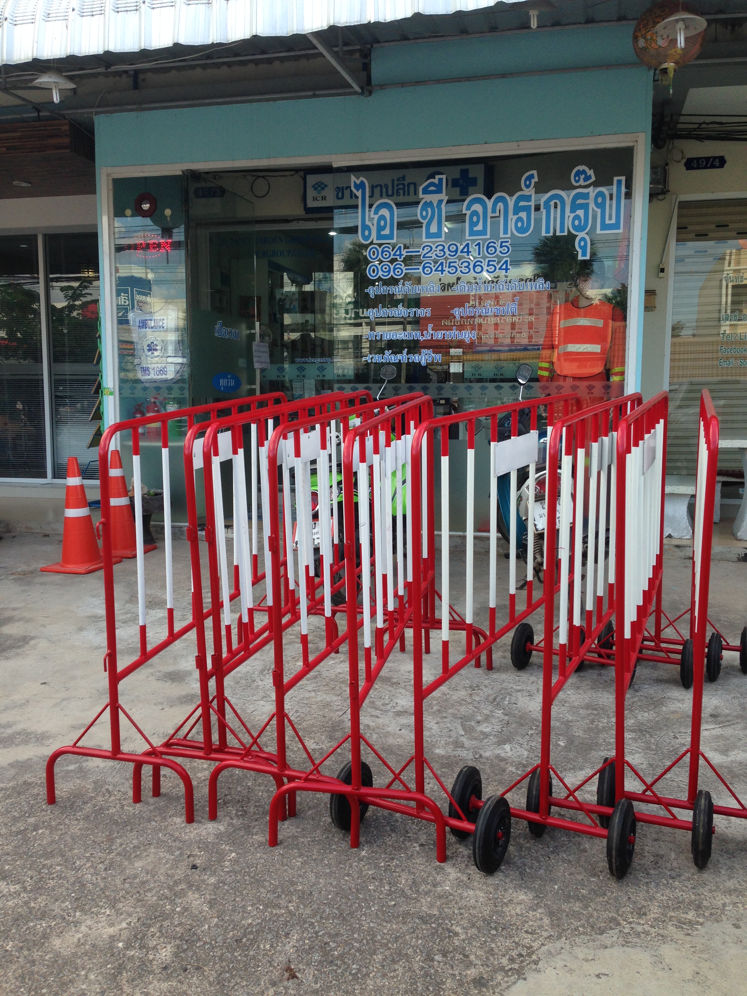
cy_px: 498
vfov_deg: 55.4
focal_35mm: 33
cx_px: 374
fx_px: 950
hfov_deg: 42.9
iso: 50
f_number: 2.4
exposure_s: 1/249
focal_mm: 4.12
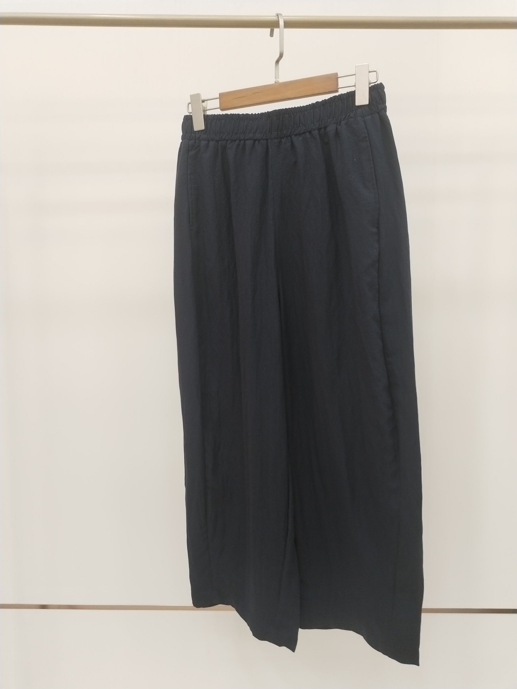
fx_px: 577
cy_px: 344
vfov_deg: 61.7
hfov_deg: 48.2
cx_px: 258
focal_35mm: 29
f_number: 1.8
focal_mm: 4.75
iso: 200
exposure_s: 1/60
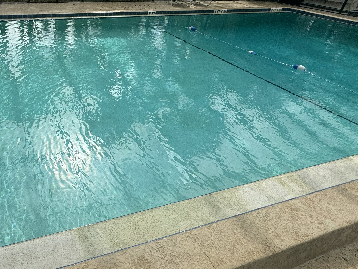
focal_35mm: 27
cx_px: 43
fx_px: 279
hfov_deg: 57.2
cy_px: 87
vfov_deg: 50.3
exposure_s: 1/1198
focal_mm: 2.22
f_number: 2.2
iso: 50
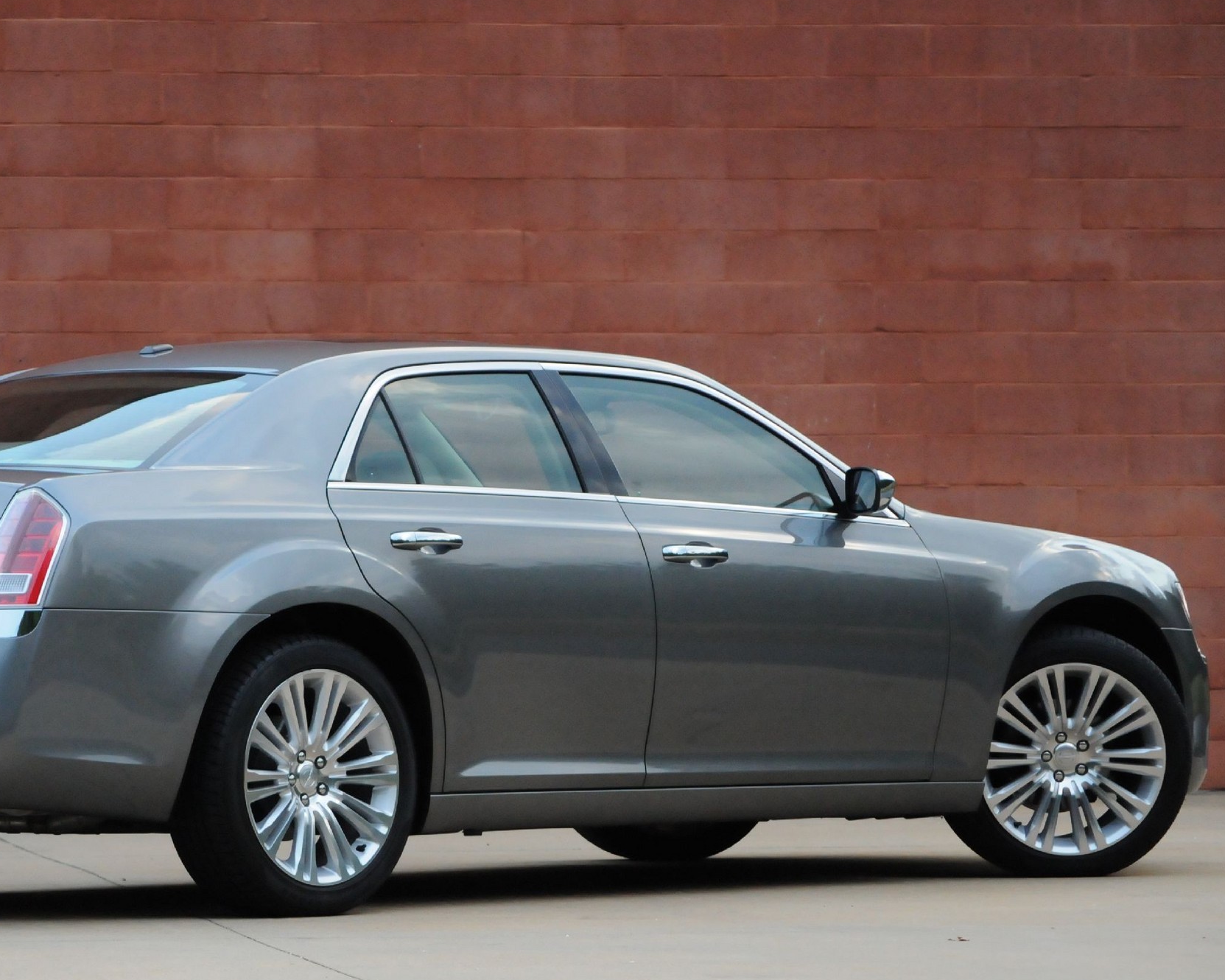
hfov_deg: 10.7
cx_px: 404
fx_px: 6514
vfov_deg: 8.6
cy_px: 518
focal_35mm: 180
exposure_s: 1/250
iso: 2000
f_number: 5.6
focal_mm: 85
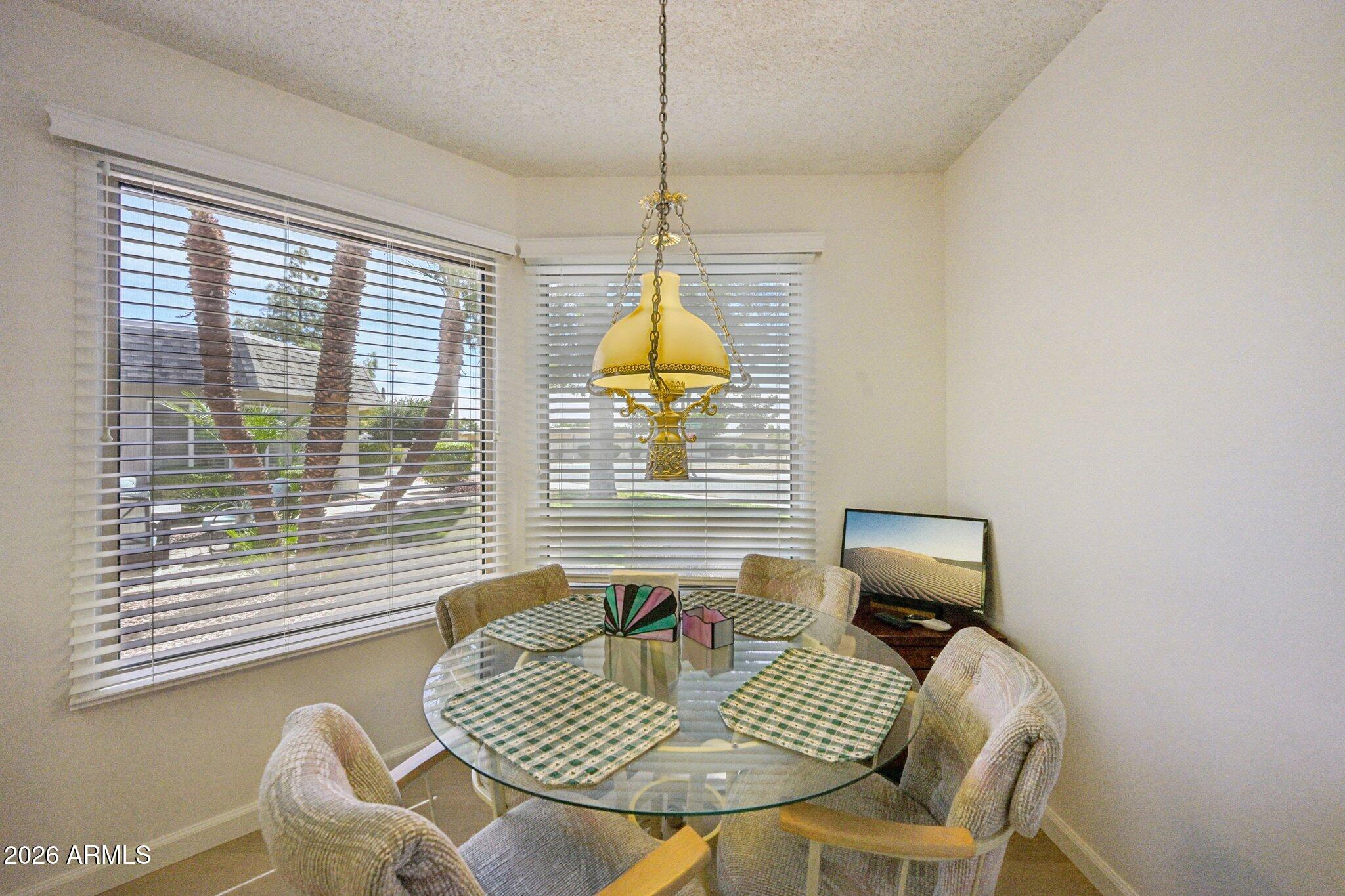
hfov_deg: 104.3
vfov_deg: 81.2
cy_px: 448
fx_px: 523
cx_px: 672
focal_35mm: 14
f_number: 8
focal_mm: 14
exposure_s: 1/125
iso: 640
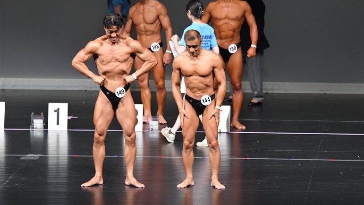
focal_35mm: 284
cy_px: 96
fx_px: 2742
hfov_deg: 7.6
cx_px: 182
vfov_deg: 4.3
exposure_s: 1/400
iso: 5000
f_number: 5.6
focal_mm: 180
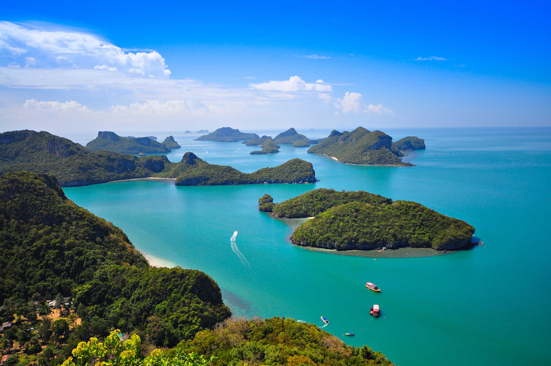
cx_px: 276
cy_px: 183
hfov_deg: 62.0
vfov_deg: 43.5
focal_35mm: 30
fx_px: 459
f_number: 5.6
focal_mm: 20
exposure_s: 1/800
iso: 200
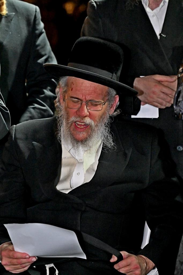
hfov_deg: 7.6
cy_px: 138
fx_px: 1373
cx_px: 92
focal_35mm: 180
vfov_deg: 11.4
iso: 1600
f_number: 4
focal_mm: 120
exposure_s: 1/160
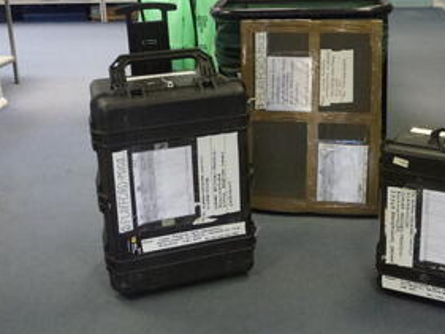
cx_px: 272
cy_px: 114
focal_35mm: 48
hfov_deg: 39.4
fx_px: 617
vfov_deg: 30.1
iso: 500
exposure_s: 1/15
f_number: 3.5
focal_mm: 5.4
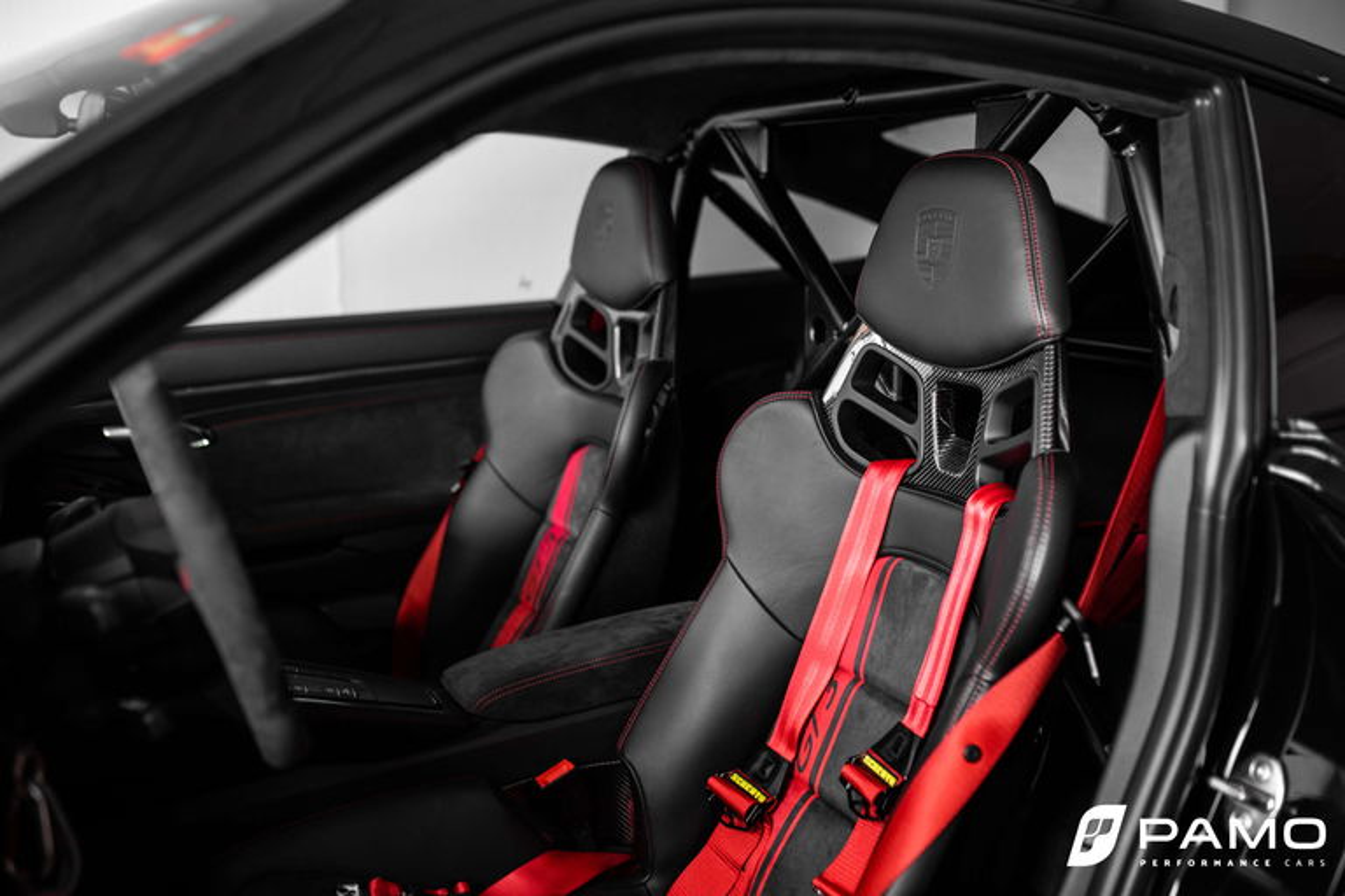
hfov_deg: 54.4
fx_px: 1308
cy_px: 448
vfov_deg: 37.9
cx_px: 672
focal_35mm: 35
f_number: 2
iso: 500
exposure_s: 1/50
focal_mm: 35
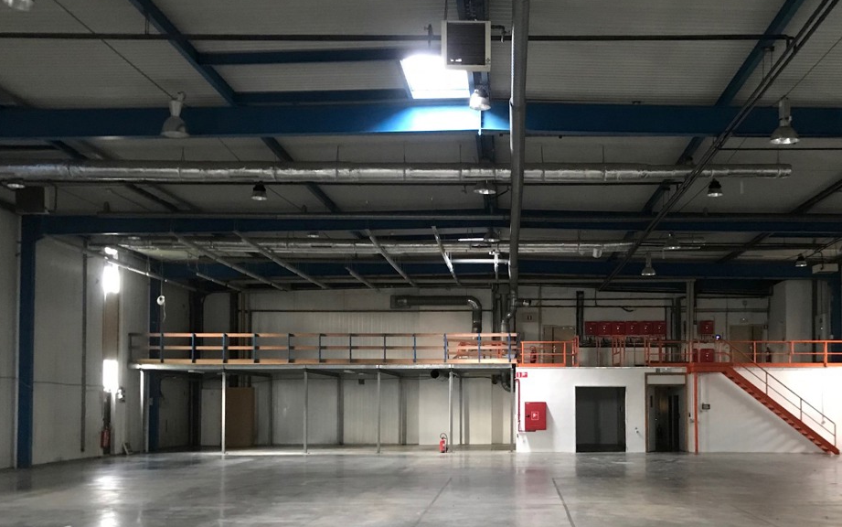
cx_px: 515
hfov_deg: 45.0
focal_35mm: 44
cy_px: 369
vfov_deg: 28.9
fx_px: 1010
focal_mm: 3.99
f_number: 1.8
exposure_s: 1/5
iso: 80
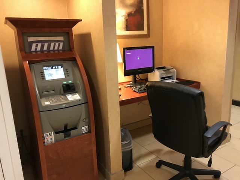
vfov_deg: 49.7
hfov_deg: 63.4
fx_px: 194
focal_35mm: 28
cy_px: 90
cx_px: 120
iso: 100
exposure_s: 1/13
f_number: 1.8
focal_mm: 3.99
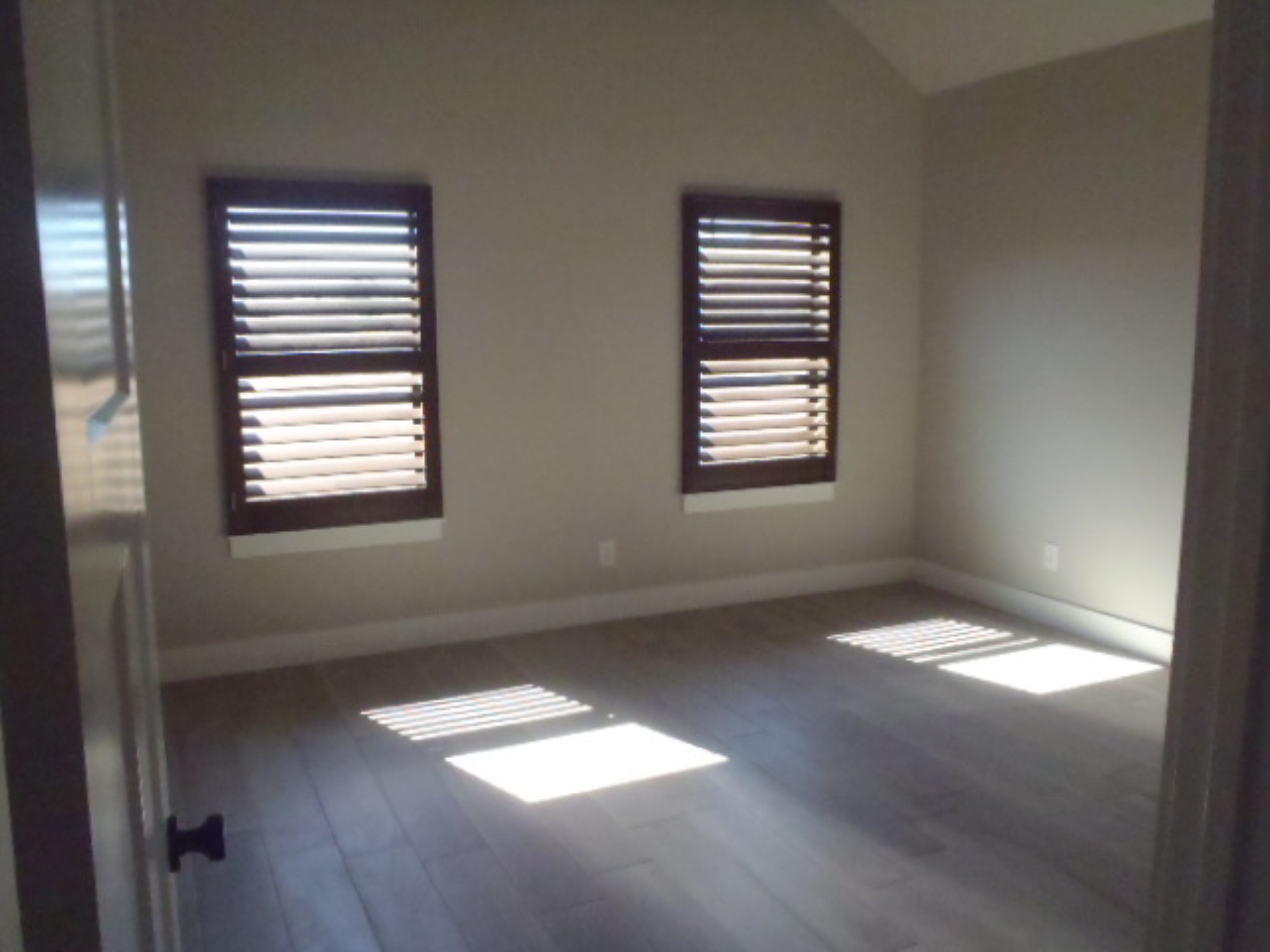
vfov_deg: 49.7
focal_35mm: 28
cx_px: 635
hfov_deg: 63.4
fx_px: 1027
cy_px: 476
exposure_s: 1/200
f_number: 3.9
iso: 800
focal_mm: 5
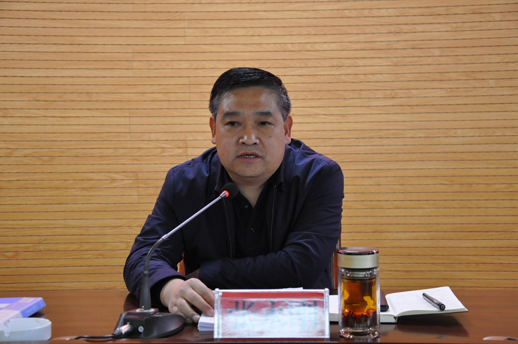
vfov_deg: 18.9
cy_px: 172
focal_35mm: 72
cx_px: 259
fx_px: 1035
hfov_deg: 28.1
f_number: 4.8
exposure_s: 1/30
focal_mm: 48
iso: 1600
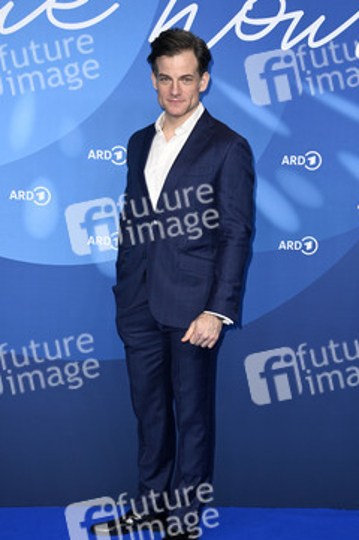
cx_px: 185
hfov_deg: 18.9
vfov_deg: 28.1
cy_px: 295
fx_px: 1079
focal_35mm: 72
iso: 800
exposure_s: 1/250
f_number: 5.6
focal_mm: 65
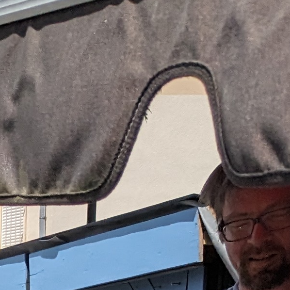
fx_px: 1526
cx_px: -307
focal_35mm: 161
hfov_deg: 10.0
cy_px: 906
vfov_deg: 8.7
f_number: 1.73
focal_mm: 4.38
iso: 57
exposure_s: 1/3906
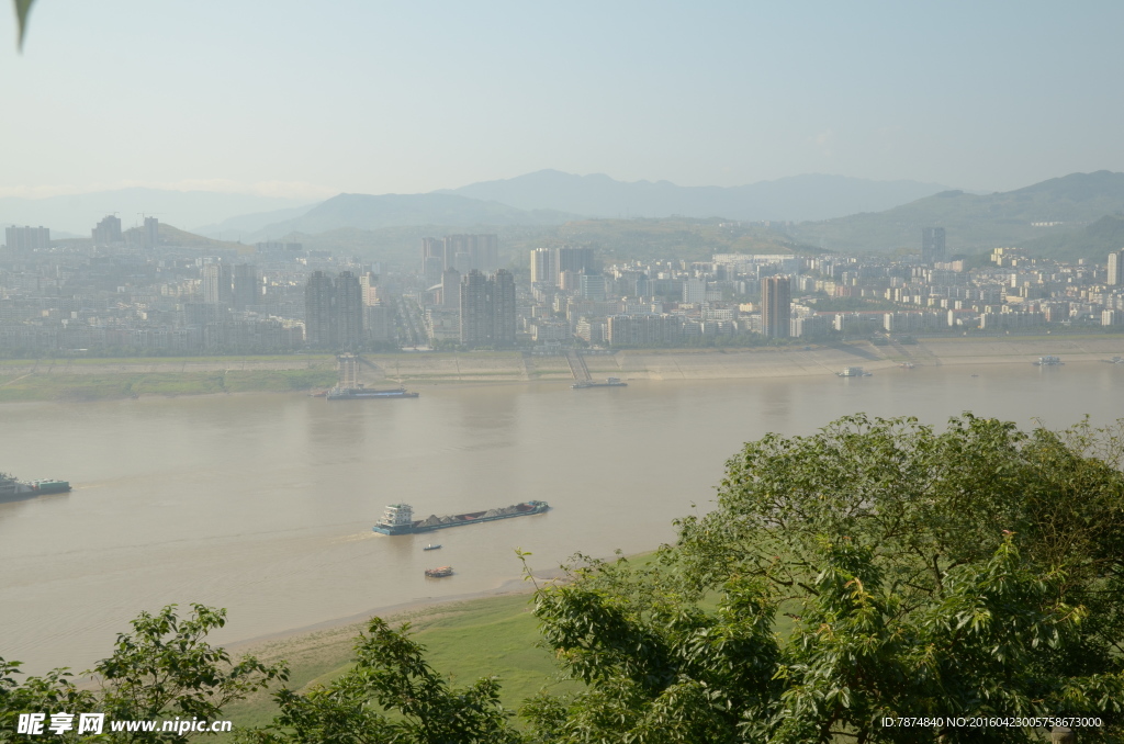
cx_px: 562
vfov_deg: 31.7
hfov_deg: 46.5
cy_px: 372
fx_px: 1308
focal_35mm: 42
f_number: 10
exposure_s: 1/320
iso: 200
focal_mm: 28
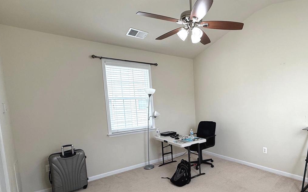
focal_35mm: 21
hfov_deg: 78.6
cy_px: 118
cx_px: 214
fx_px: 176
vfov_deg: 56.7
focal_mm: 2.22
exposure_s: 1/120
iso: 100
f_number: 2.2
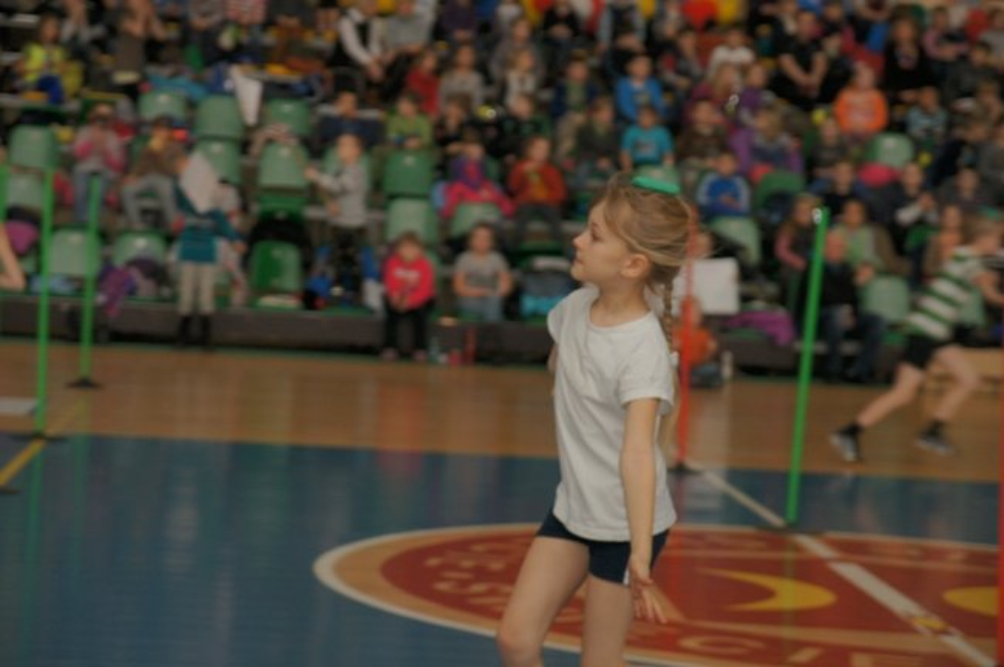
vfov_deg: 13.0
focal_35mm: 105
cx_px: 502
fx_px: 2925
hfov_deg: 19.5
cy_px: 334
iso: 400
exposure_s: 1/160
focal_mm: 70
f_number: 4
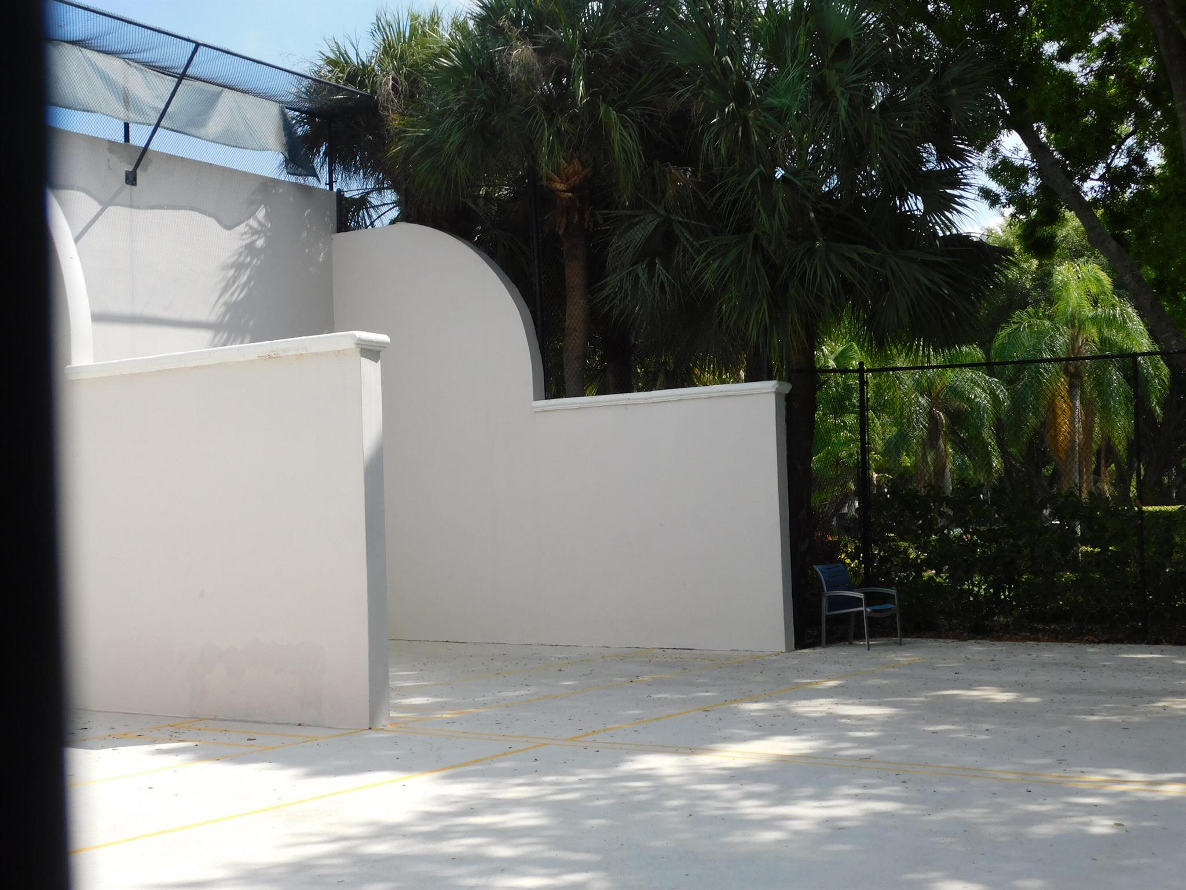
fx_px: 1542
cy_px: 445
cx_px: 593
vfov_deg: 32.2
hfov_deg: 42.1
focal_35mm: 45
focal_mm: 8
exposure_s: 1/800
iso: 125
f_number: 3.7
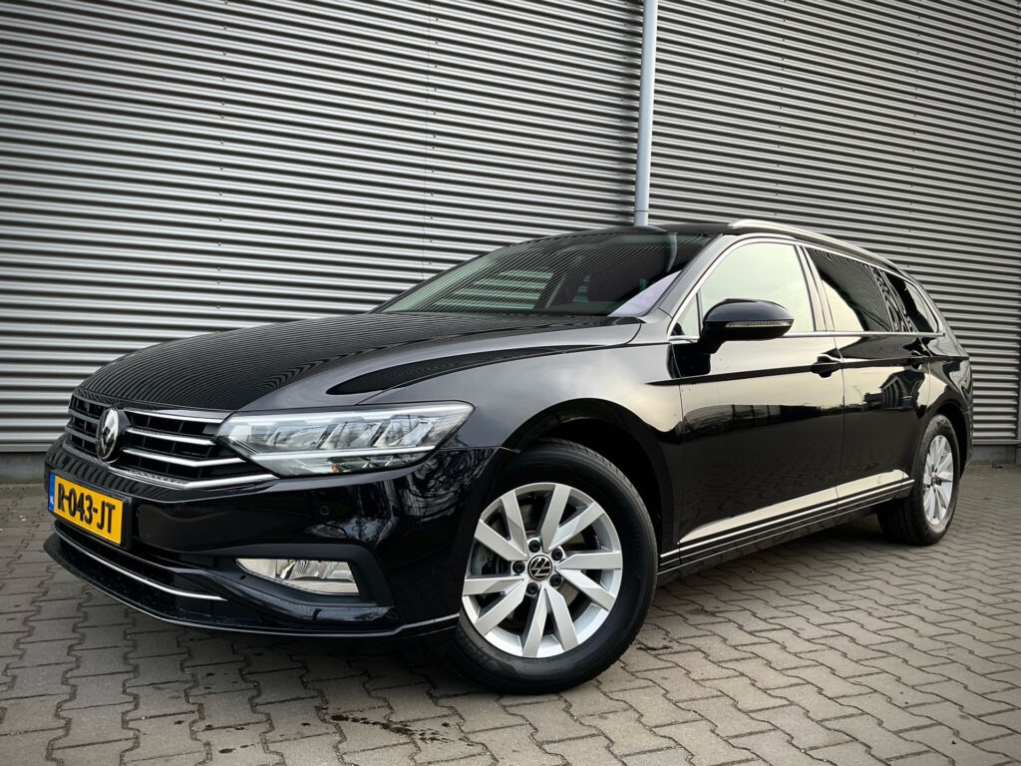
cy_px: 383
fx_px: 855
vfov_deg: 48.2
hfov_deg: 61.7
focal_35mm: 29
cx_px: 510
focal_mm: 3
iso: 16
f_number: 1.8
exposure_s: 1/100
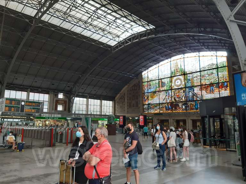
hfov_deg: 67.3
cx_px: 123
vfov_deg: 53.1
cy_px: 92
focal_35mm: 26
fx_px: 185
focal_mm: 3.92
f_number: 1.7
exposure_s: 1/100
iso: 80
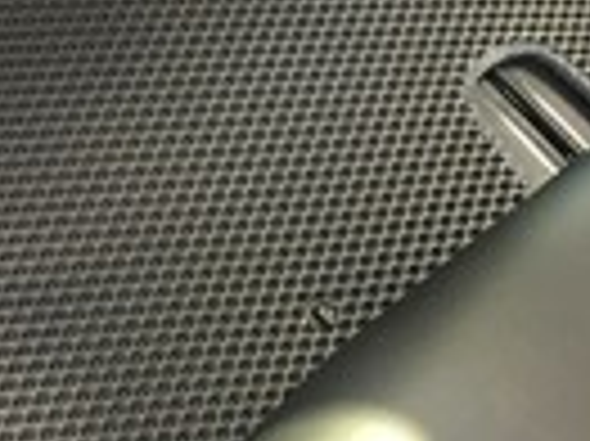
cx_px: 216
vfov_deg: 15.8
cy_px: 83
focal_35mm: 93
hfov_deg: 21.1
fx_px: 1584
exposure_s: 1/33
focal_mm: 4.15
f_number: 2.2
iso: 100
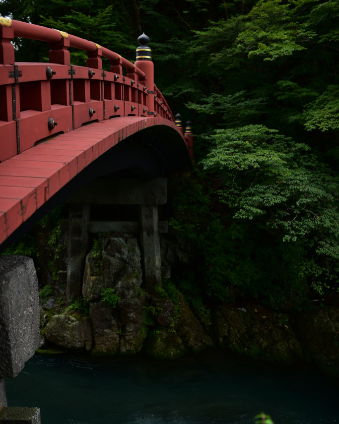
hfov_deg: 37.3
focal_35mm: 40
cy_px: 222
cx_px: 169
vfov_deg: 45.8
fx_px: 502
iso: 64
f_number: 2
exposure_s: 1/125
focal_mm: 35
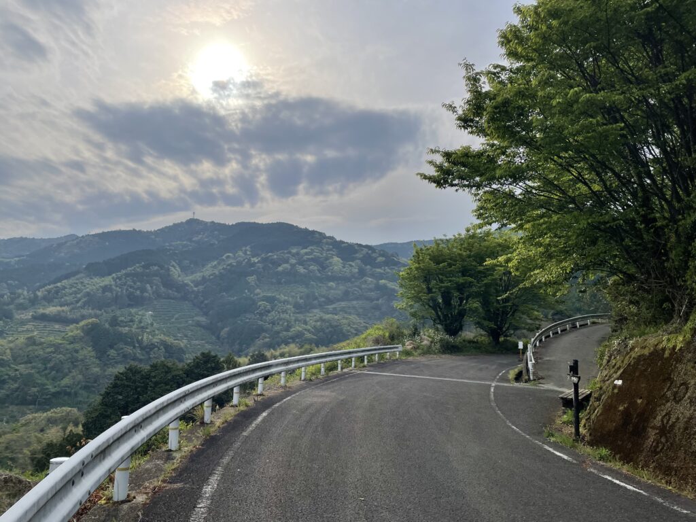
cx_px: 348
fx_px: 523
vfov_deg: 53.1
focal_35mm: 26
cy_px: 261
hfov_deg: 67.3
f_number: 1.6
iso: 32
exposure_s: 1/7299
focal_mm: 4.2
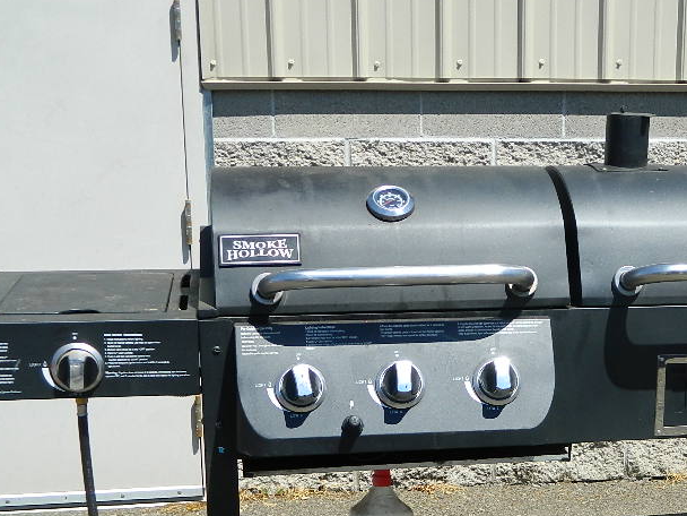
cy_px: 401
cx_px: 512
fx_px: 1369
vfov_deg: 21.1
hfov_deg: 27.8
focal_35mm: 69
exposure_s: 1/640
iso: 80
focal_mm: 7.3
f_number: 3.5
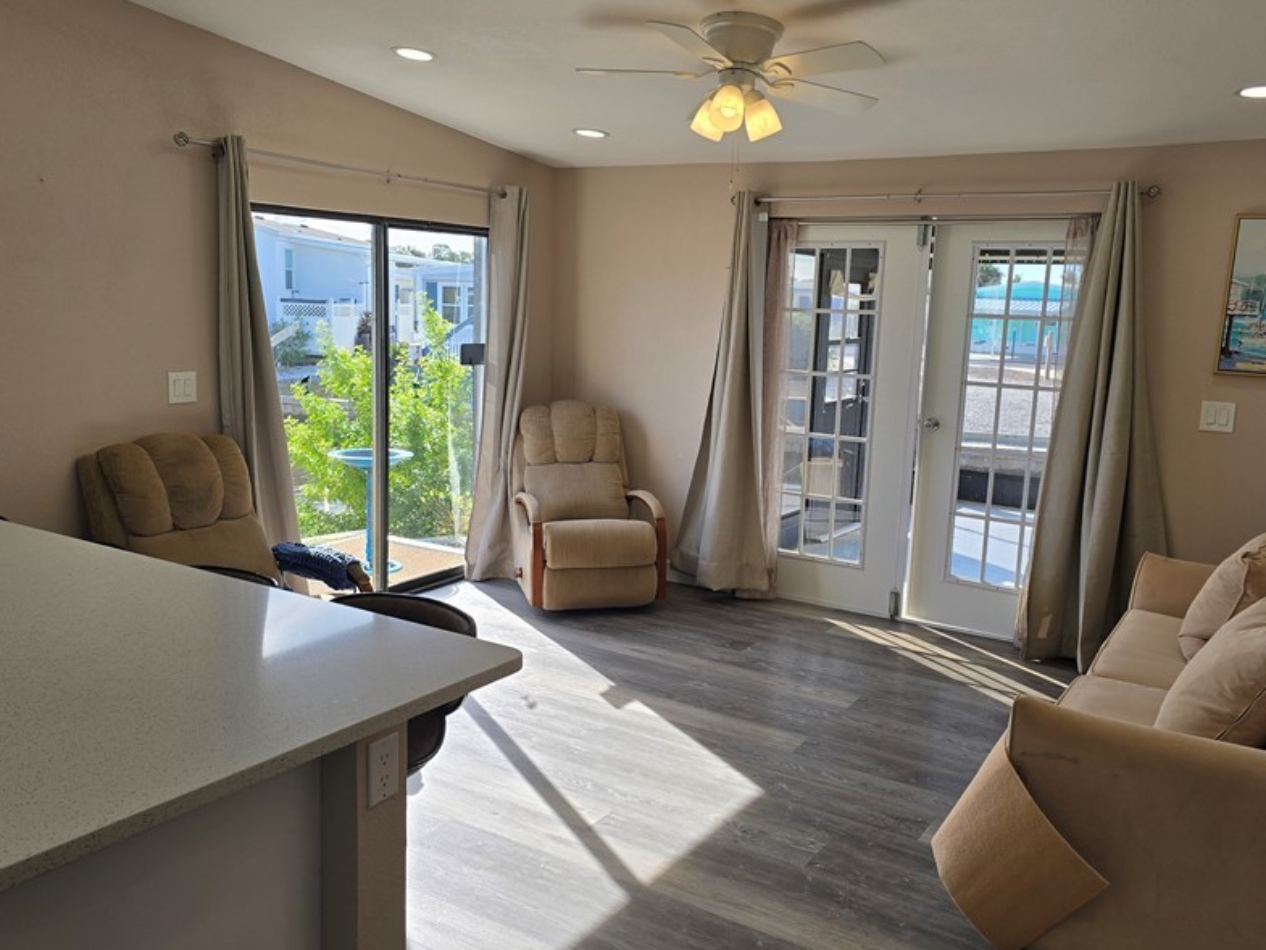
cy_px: 465
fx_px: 1097
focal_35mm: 30
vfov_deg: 46.8
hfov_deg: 59.9
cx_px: 608
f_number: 1.7
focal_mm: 6.3
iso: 12
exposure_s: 1/236
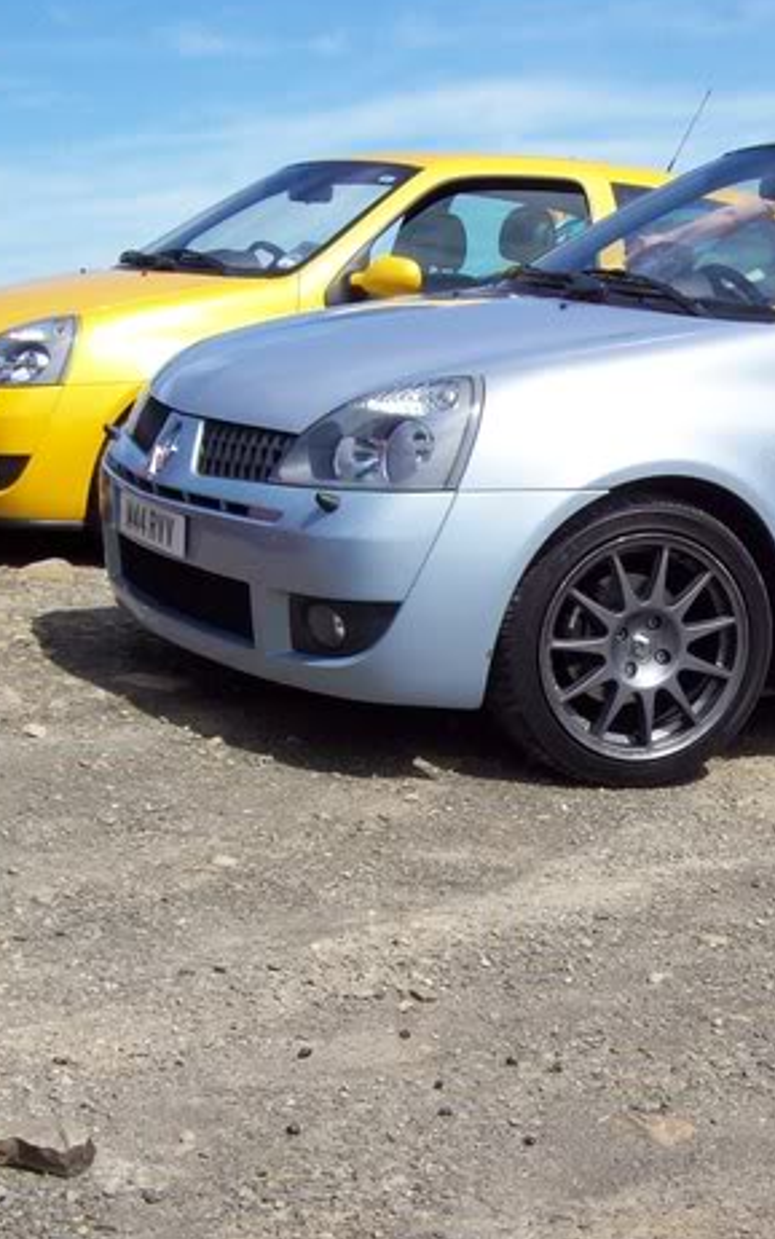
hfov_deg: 19.5
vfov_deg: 31.1
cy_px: 637
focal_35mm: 66
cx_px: 650
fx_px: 2229
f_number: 4.8
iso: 80
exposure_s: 1/532
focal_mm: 6
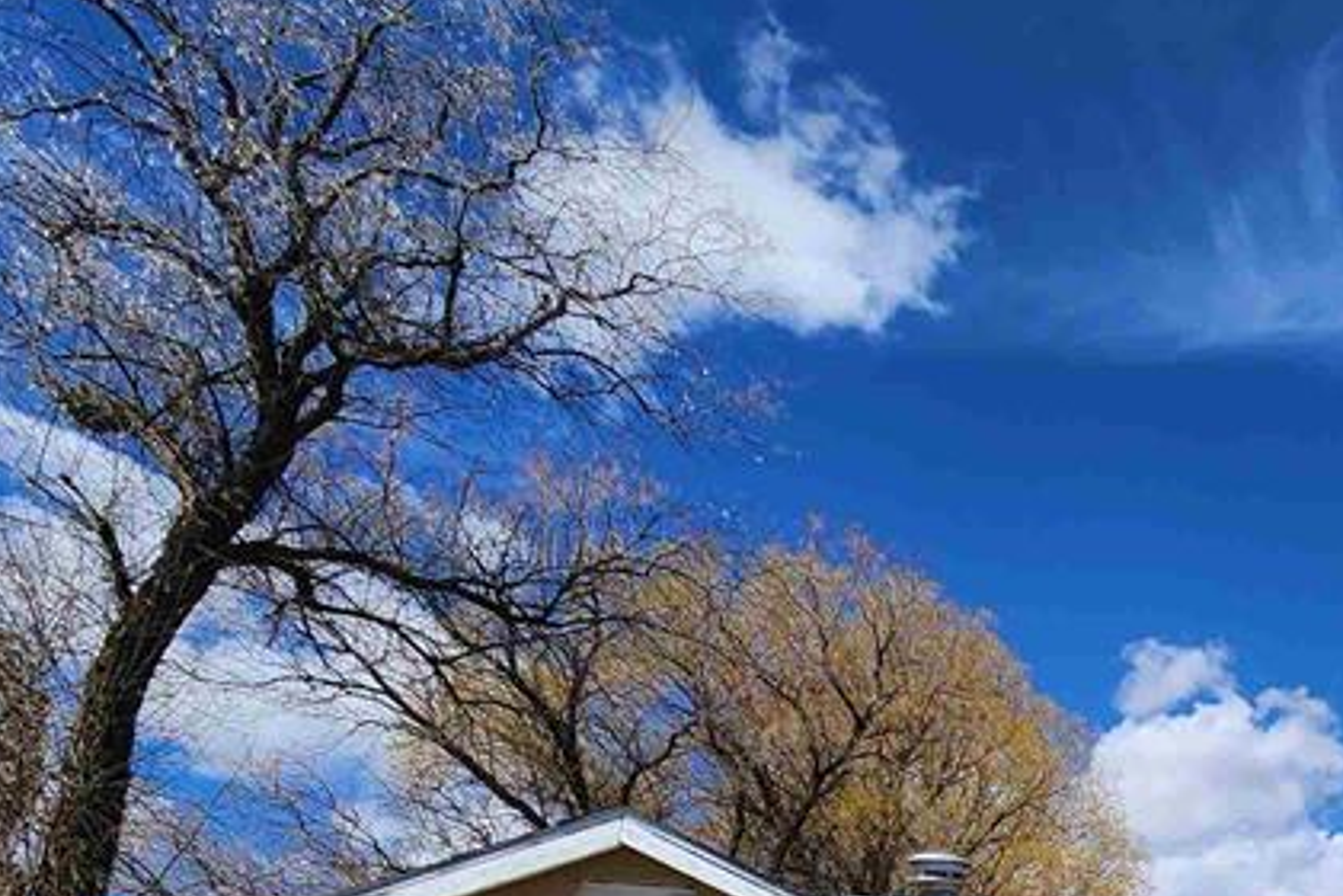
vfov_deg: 30.5
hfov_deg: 40.3
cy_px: 1194
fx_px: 1231
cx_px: 1612
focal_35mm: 33
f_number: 2.2
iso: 50
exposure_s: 1/3134
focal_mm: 2.2
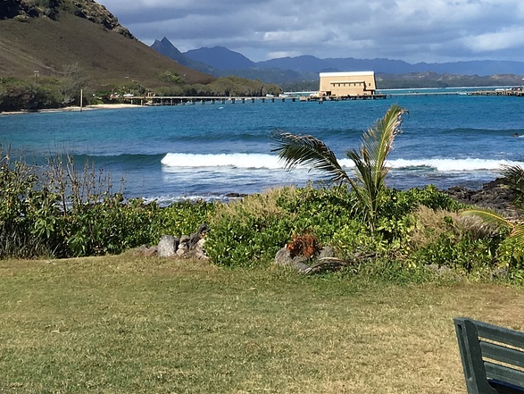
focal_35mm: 79
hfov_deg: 24.7
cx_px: 281
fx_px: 1197
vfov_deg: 17.6
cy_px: -105
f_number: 2.2
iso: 25
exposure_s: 1/2262
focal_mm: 4.15
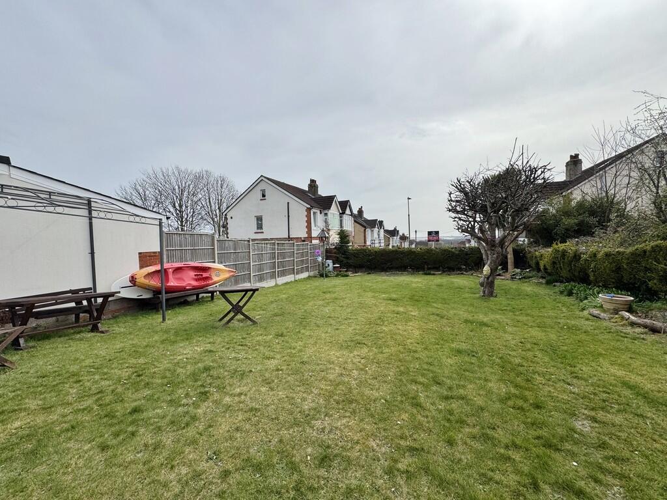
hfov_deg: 102.1
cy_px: 250
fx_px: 270
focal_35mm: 14
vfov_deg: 85.7
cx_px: 334
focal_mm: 2.22
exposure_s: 1/2770
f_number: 2.2
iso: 50
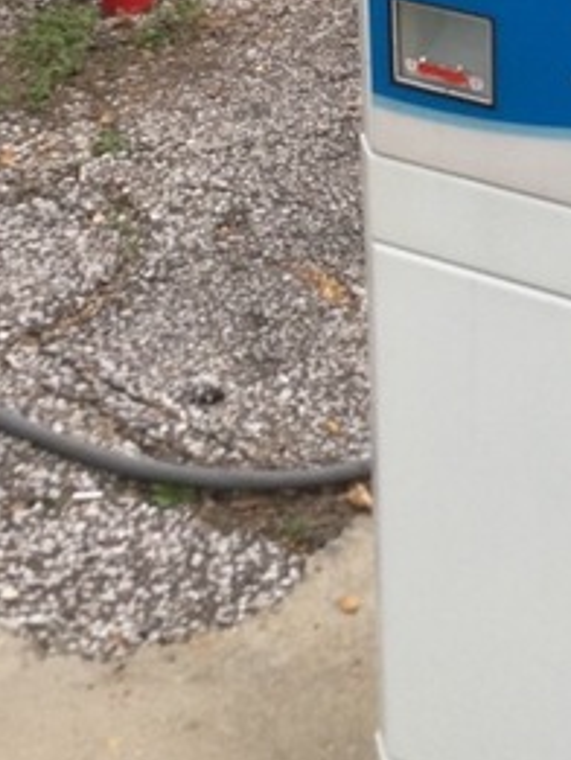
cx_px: 586
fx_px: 2088
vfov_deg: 20.0
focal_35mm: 95
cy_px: -9
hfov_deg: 15.3
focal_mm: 3.3
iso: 25
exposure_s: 1/319
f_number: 2.4
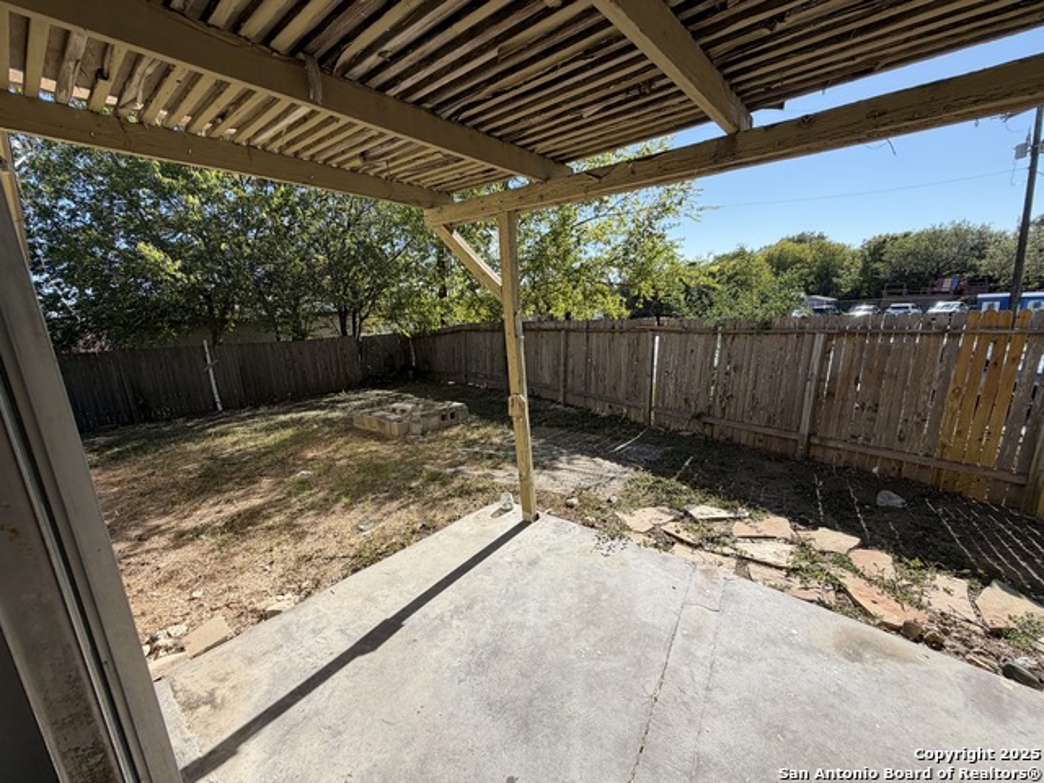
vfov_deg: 85.7
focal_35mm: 14
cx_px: 522
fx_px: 422
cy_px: 392
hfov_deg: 102.1
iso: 32
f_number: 2.2
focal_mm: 2.22
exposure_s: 1/770
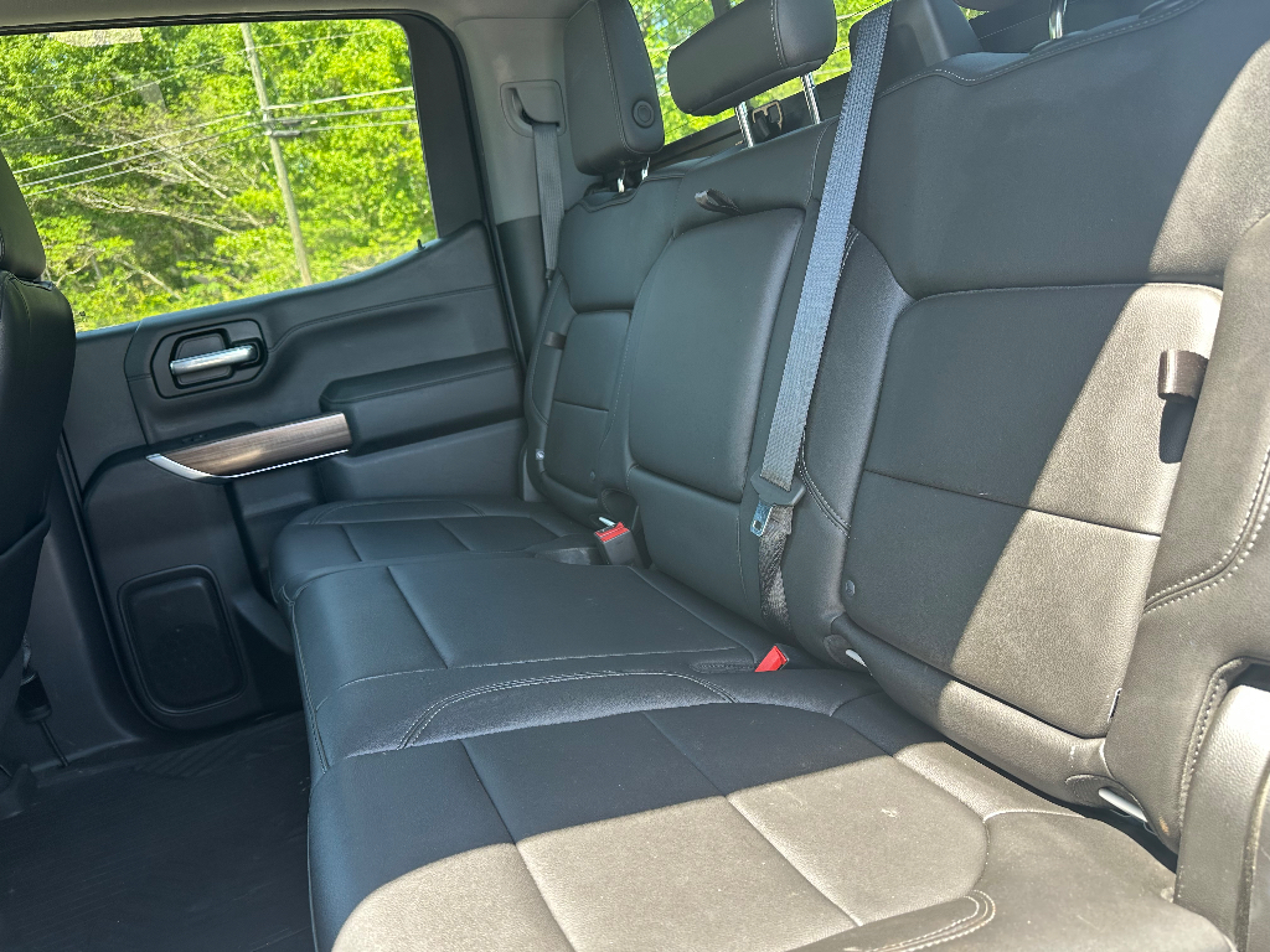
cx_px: 635
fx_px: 881
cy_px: 476
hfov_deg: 71.6
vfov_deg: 56.8
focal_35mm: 24
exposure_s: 1/124
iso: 64
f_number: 1.78
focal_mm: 6.86
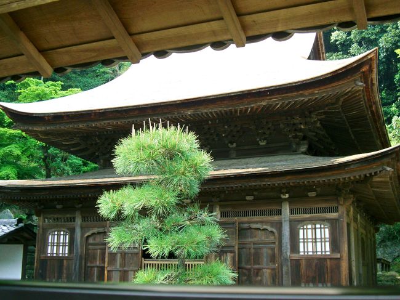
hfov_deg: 41.3
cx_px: 200
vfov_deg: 31.5
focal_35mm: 46
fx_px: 531
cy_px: 150
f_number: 3.1
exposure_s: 1/200
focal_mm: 9.6
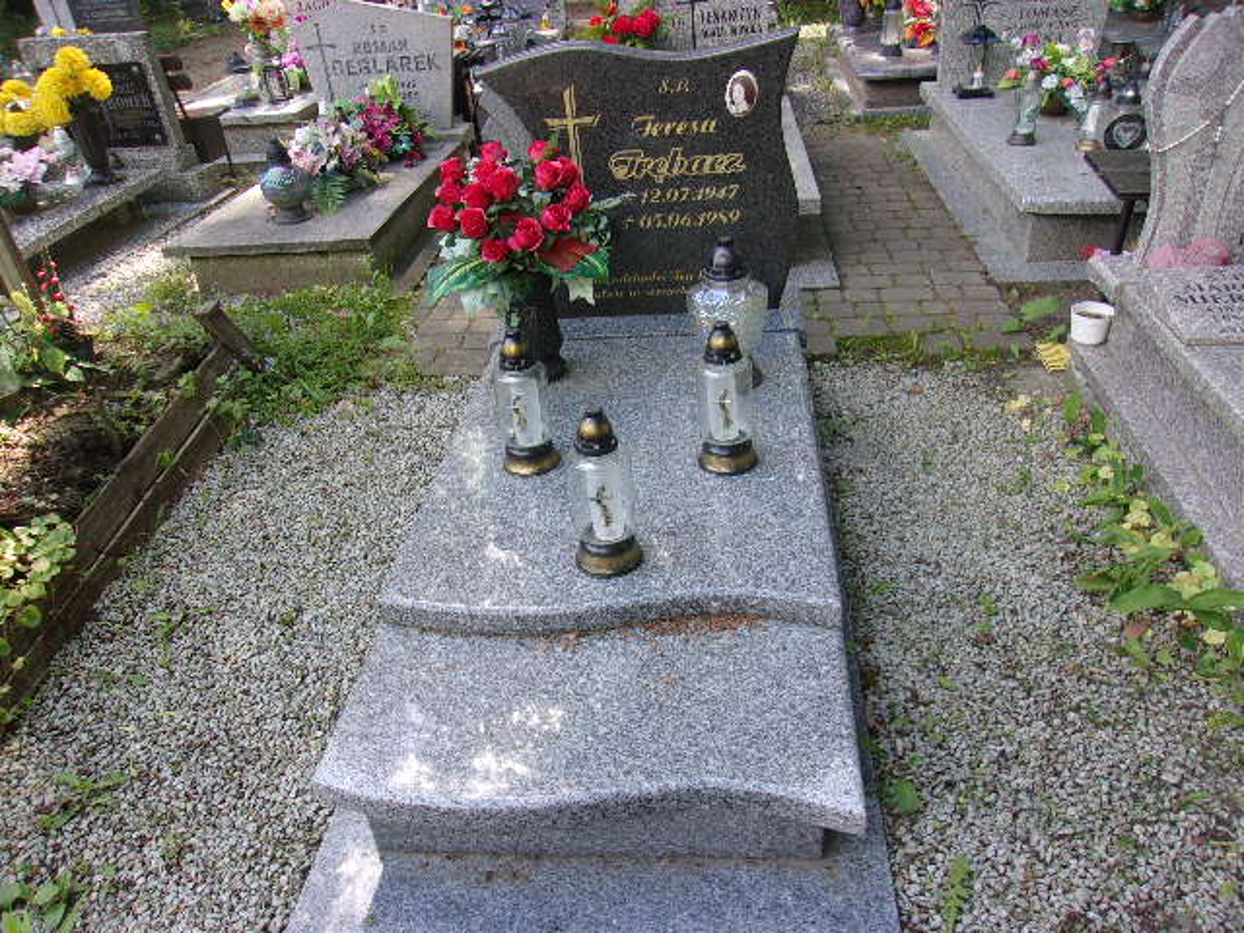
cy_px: 466
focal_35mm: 27
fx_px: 970
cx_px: 622
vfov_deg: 51.4
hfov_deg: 65.3
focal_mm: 4.9
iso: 80
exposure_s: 1/120
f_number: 3
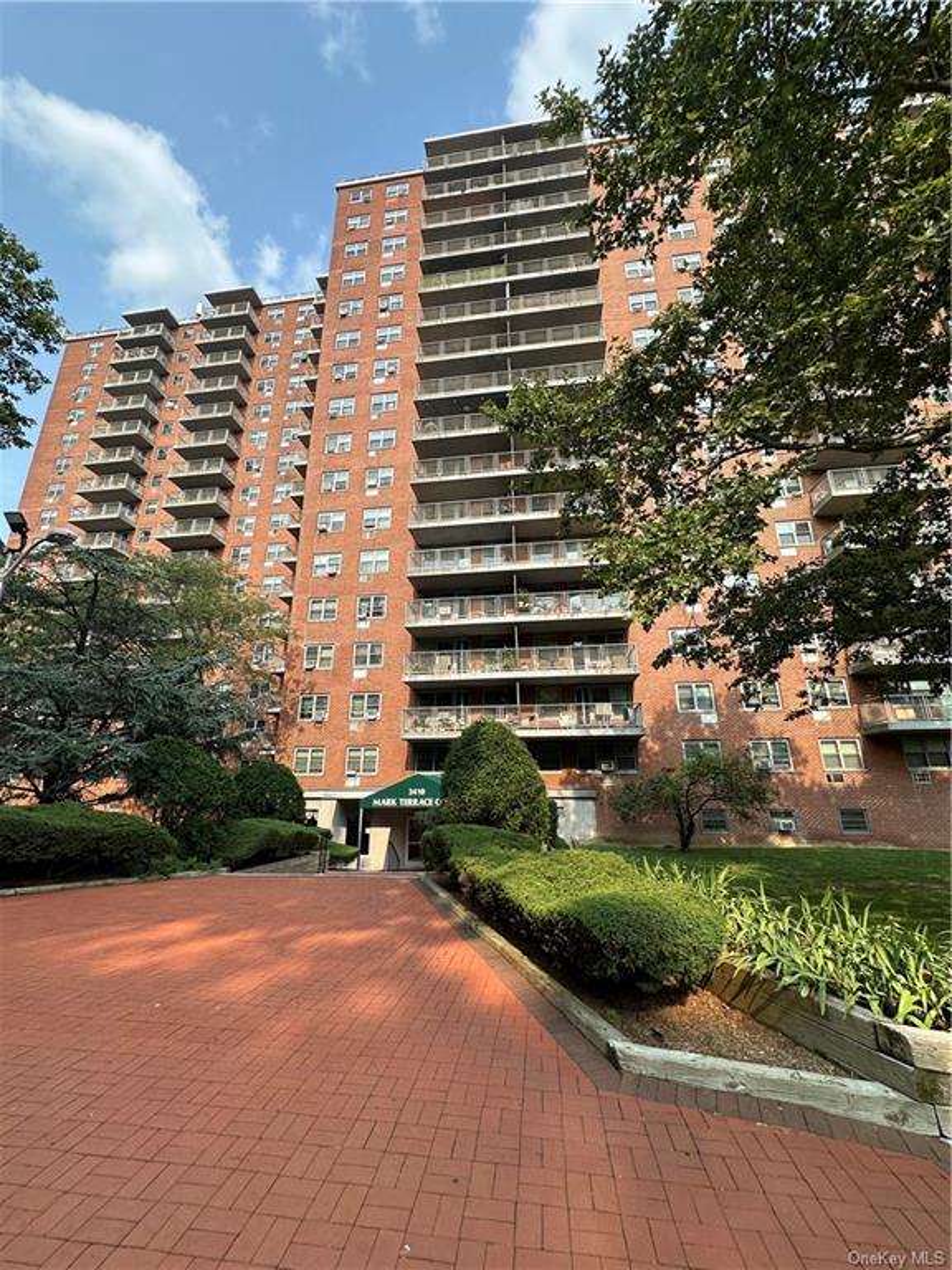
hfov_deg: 85.7
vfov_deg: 102.1
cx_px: 476
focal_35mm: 14
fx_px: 513
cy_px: 635
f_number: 2.2
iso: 40
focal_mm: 2.22
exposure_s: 1/754
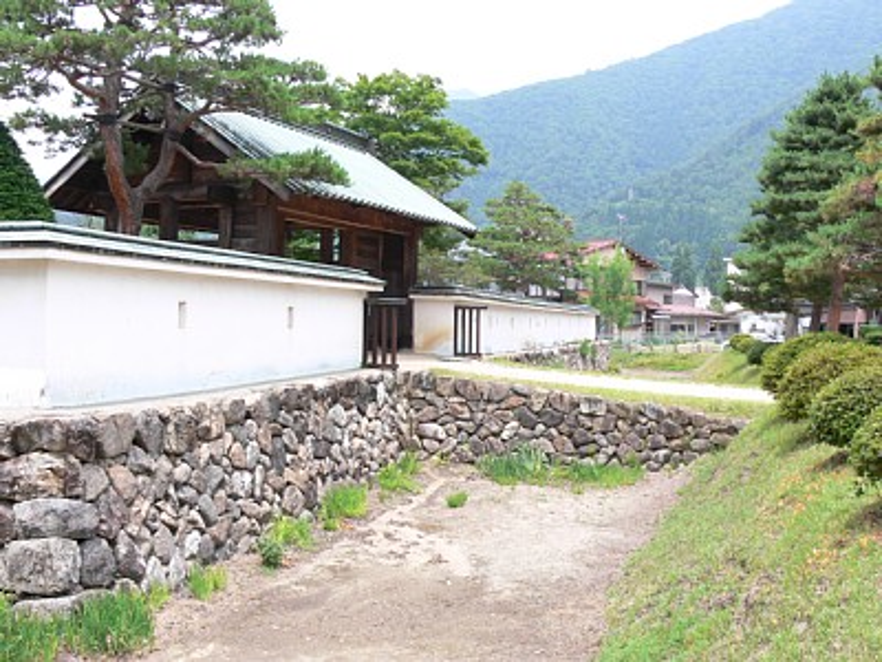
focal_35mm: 35
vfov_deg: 40.7
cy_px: 331
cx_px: 441
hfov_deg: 52.6
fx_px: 892
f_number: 5.6
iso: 80
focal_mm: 7.4
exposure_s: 1/125
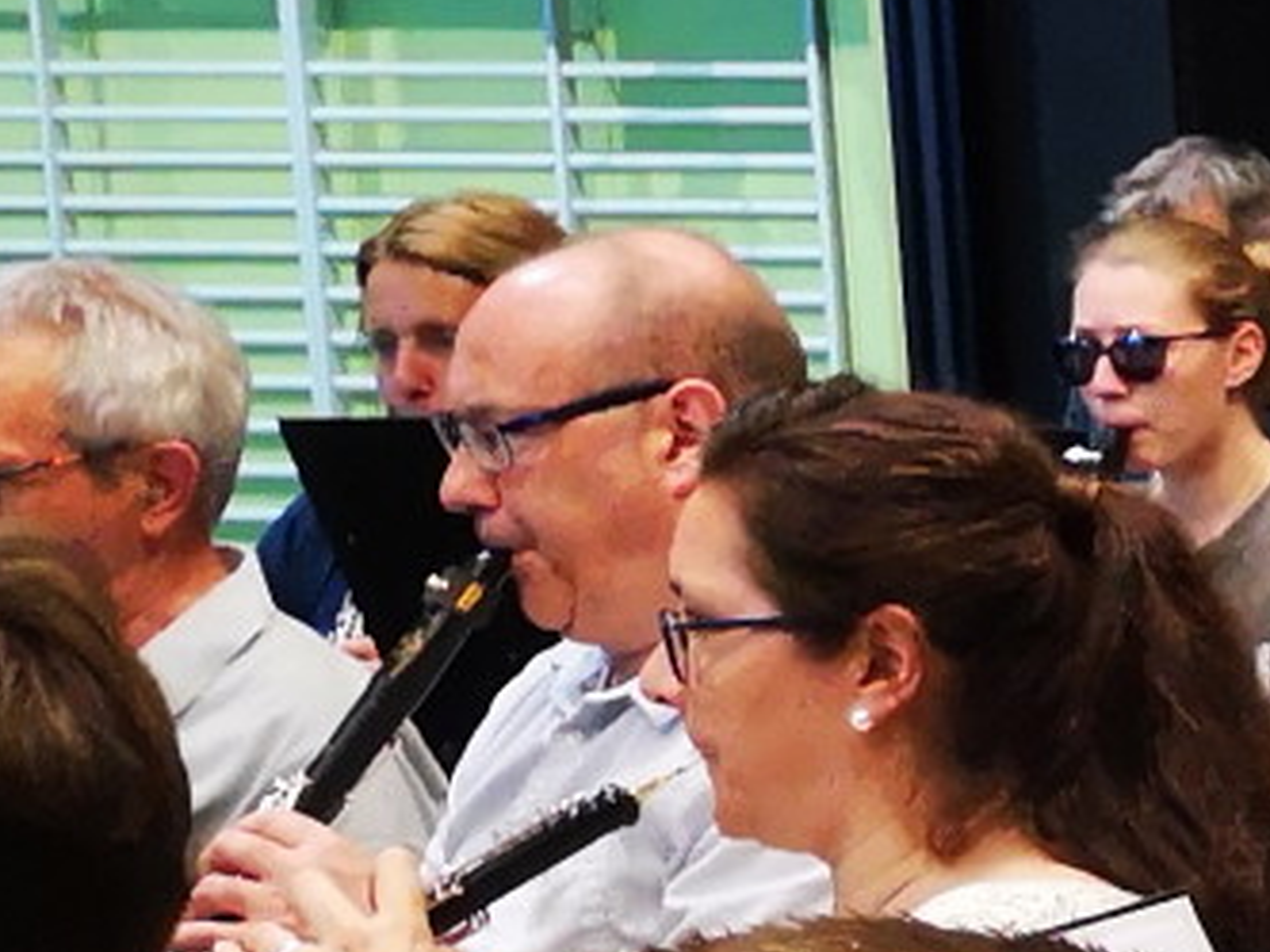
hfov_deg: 10.5
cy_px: 734
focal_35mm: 156
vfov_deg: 9.5
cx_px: 3255
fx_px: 5723
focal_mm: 3.95
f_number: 1.8
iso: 400
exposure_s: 1/100
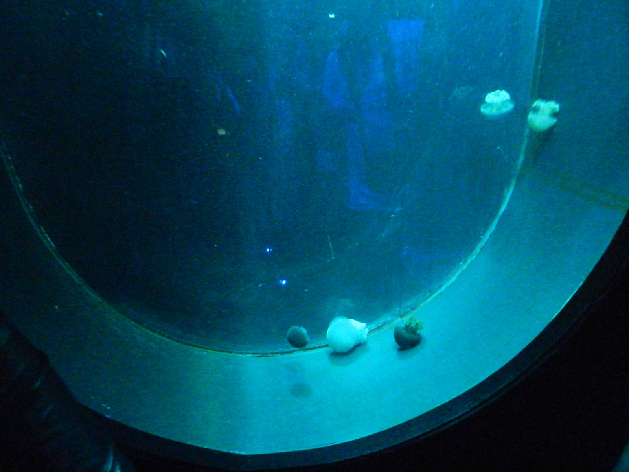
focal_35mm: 23
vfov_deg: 58.9
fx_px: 418
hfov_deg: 73.9
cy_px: 236
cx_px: 314
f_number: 3.4
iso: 560
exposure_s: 1/8
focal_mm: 4
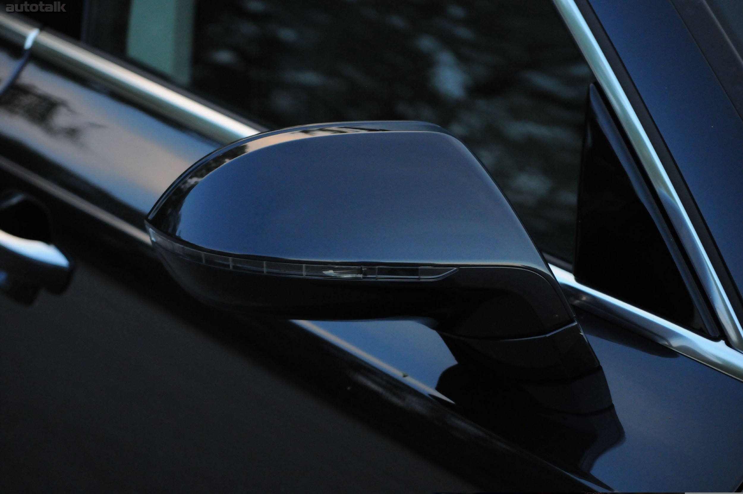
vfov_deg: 12.7
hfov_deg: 18.9
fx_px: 2226
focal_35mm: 108
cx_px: 372
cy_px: 247
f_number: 5.6
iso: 2000
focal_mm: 72
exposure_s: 1/100
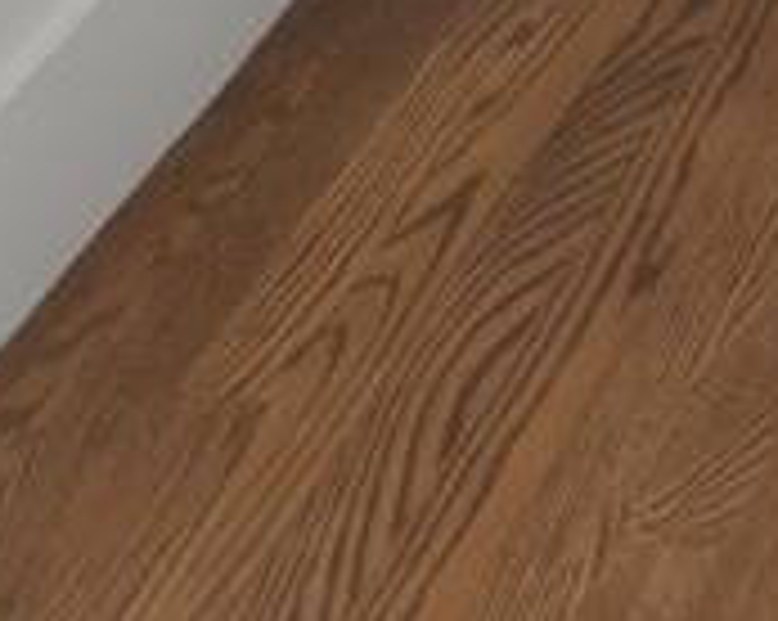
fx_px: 2875
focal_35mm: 125
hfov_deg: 12.6
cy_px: -2142
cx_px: 1772
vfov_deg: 7.2
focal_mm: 10
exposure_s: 1/125
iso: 200
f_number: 5.6
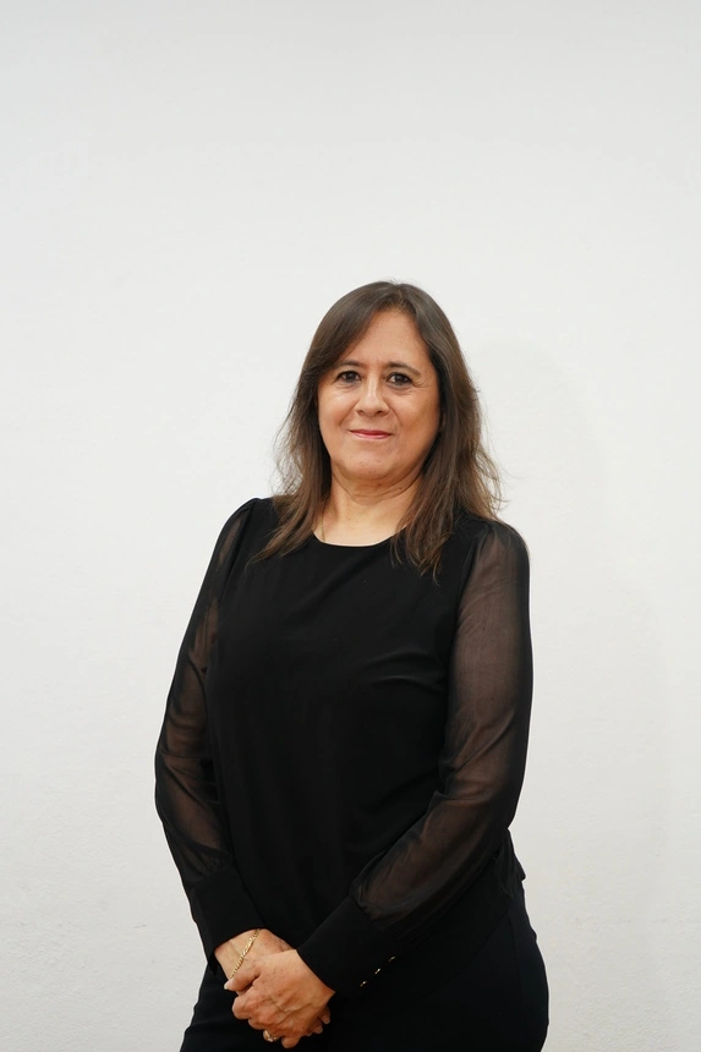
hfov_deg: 19.4
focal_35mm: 70
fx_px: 2045
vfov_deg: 28.8
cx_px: 350
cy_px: 526
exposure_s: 1/125
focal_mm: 70
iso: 1250
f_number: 5.6
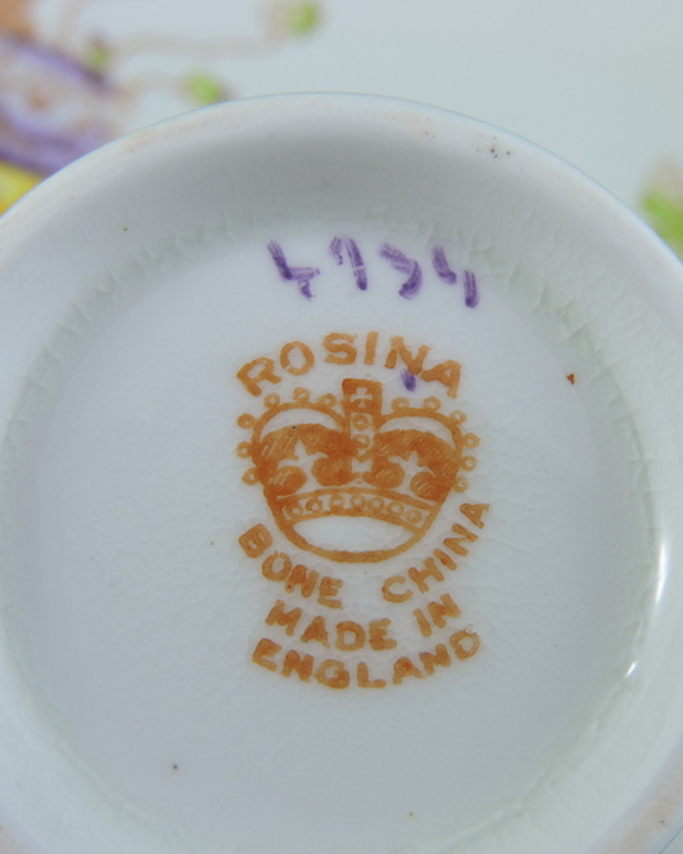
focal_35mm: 53
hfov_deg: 28.6
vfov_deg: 35.4
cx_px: 401
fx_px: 1339
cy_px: 424
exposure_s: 1/60
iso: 100
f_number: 3.8
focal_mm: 7.2
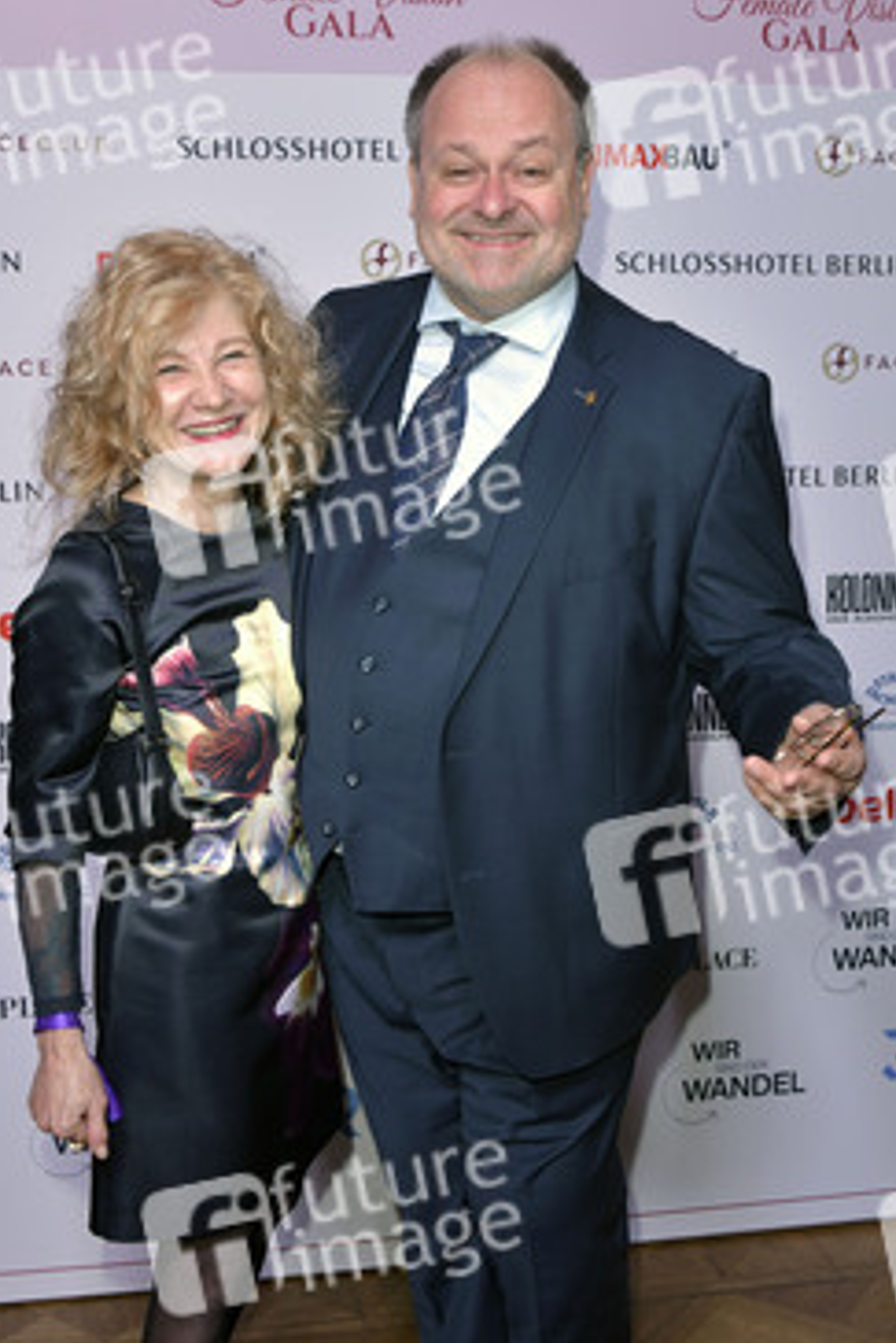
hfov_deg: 38.9
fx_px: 1268
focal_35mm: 34
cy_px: 675
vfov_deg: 55.8
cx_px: 439
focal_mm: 31
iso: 1250
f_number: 6.3
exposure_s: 1/200
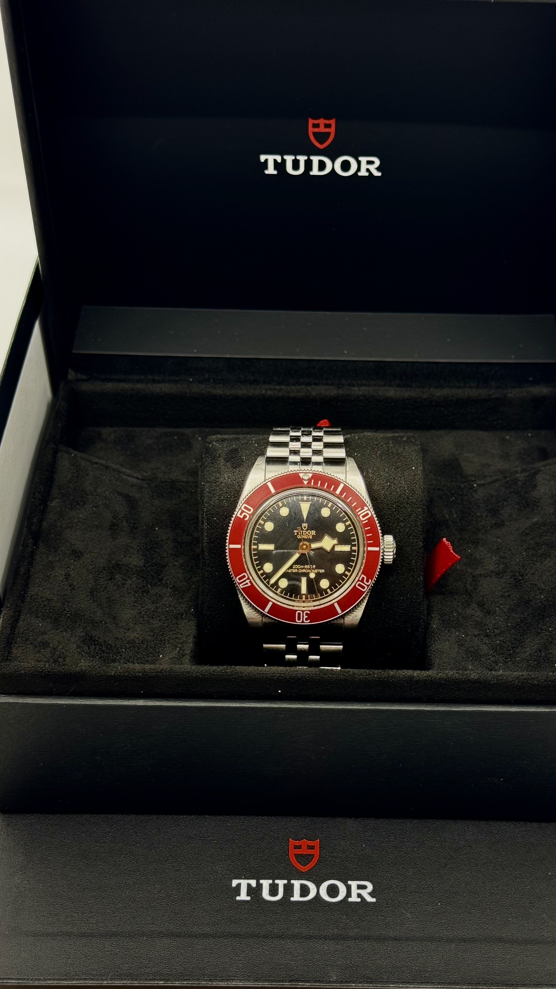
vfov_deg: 37.2
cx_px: 321
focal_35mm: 56
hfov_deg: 21.4
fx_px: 1468
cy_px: 489
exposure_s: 1/77
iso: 100
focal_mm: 6.76
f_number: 1.78
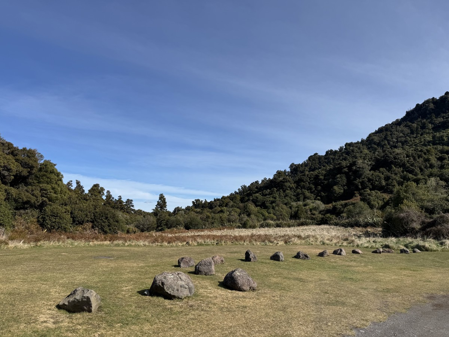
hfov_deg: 71.6
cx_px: 224
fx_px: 311
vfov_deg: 56.8
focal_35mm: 24
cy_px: 168
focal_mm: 6.76
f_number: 1.78
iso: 80
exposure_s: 1/5348
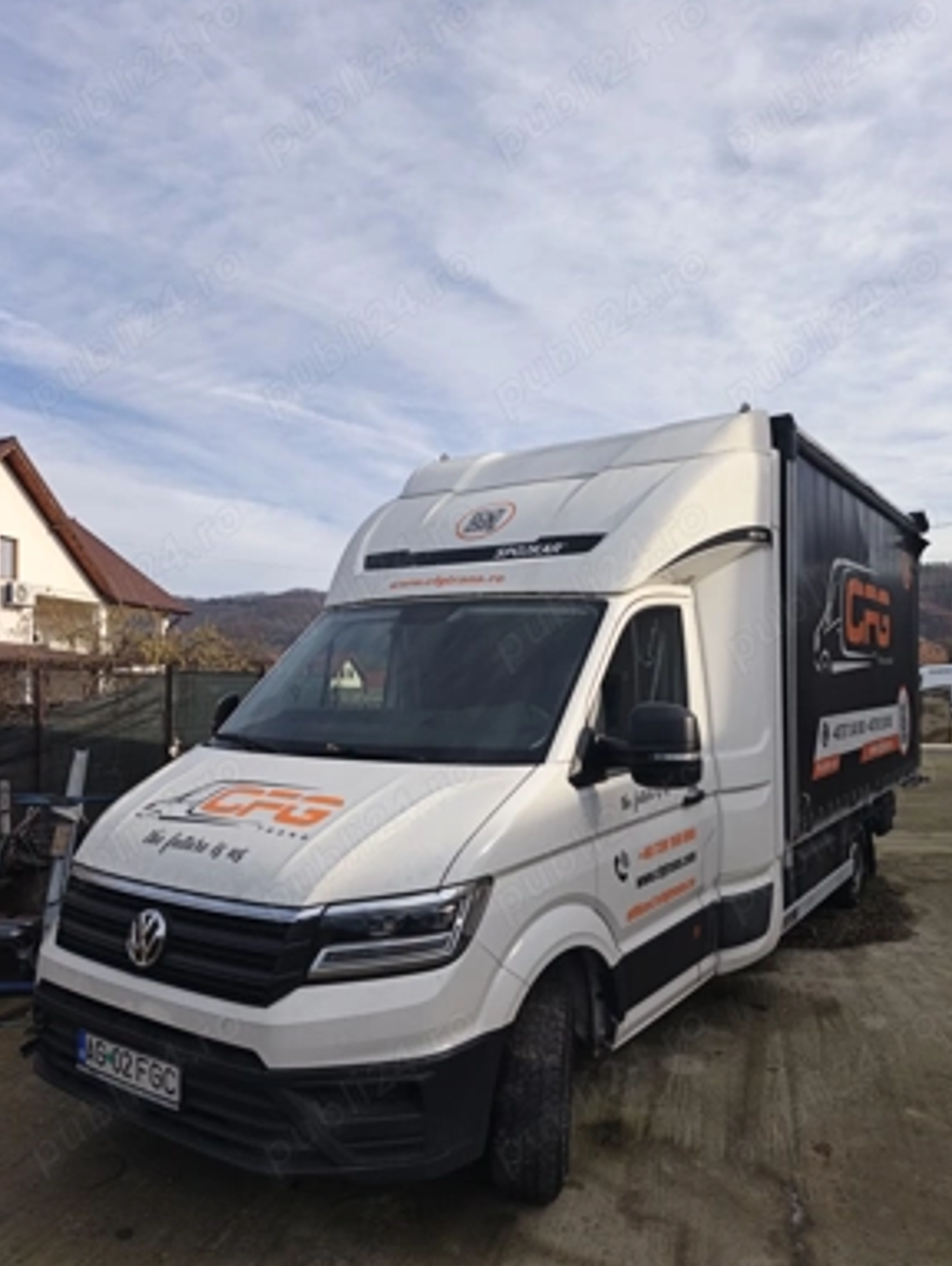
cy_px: 638
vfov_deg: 71.5
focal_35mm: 24
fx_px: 879
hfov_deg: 56.9
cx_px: 483
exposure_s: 1/699
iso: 50
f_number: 1.65
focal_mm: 6.18
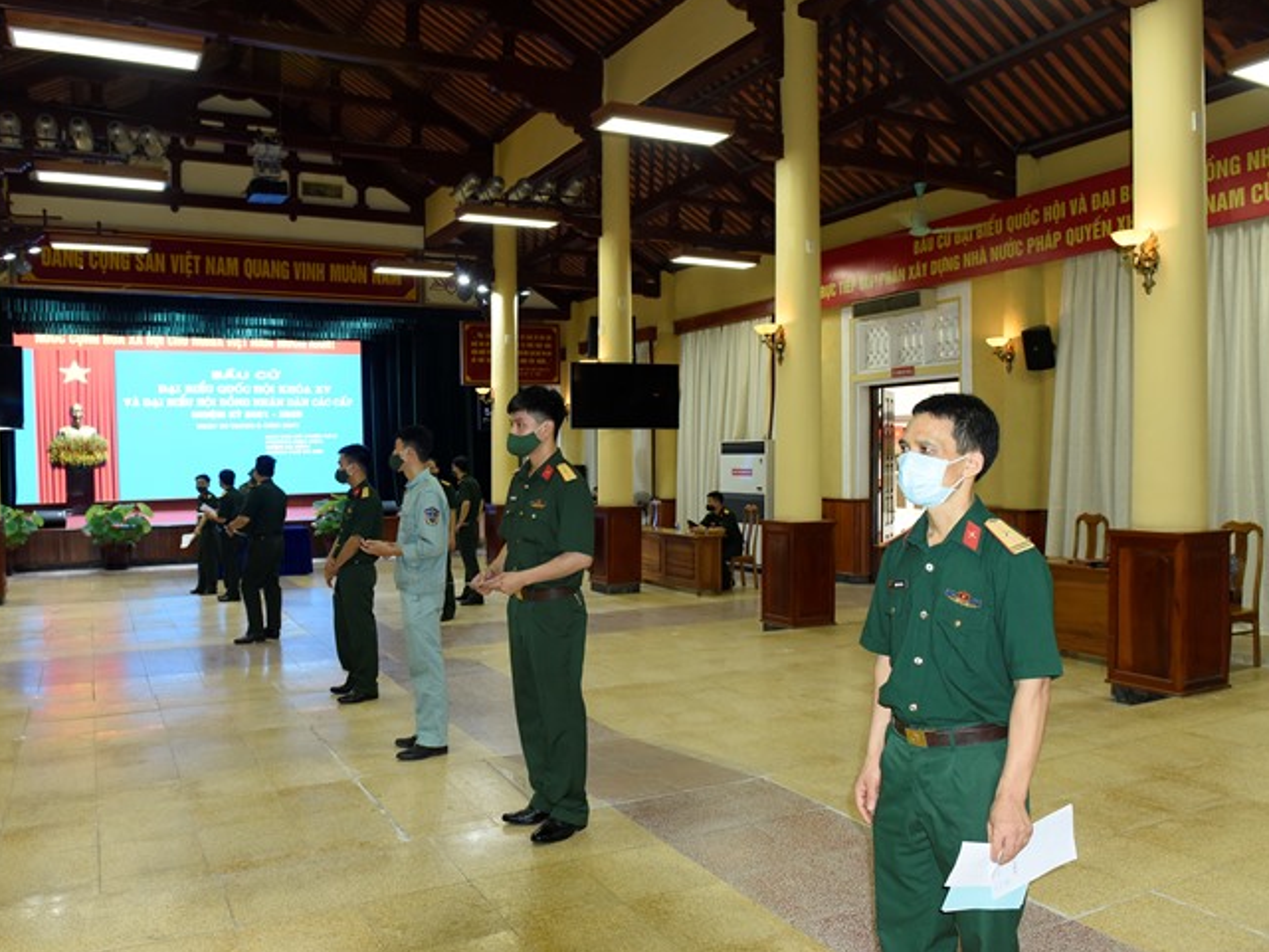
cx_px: 564
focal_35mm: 27
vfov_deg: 51.4
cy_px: 481
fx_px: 990
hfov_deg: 65.1
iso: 2000
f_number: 5.6
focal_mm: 24
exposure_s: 1/60
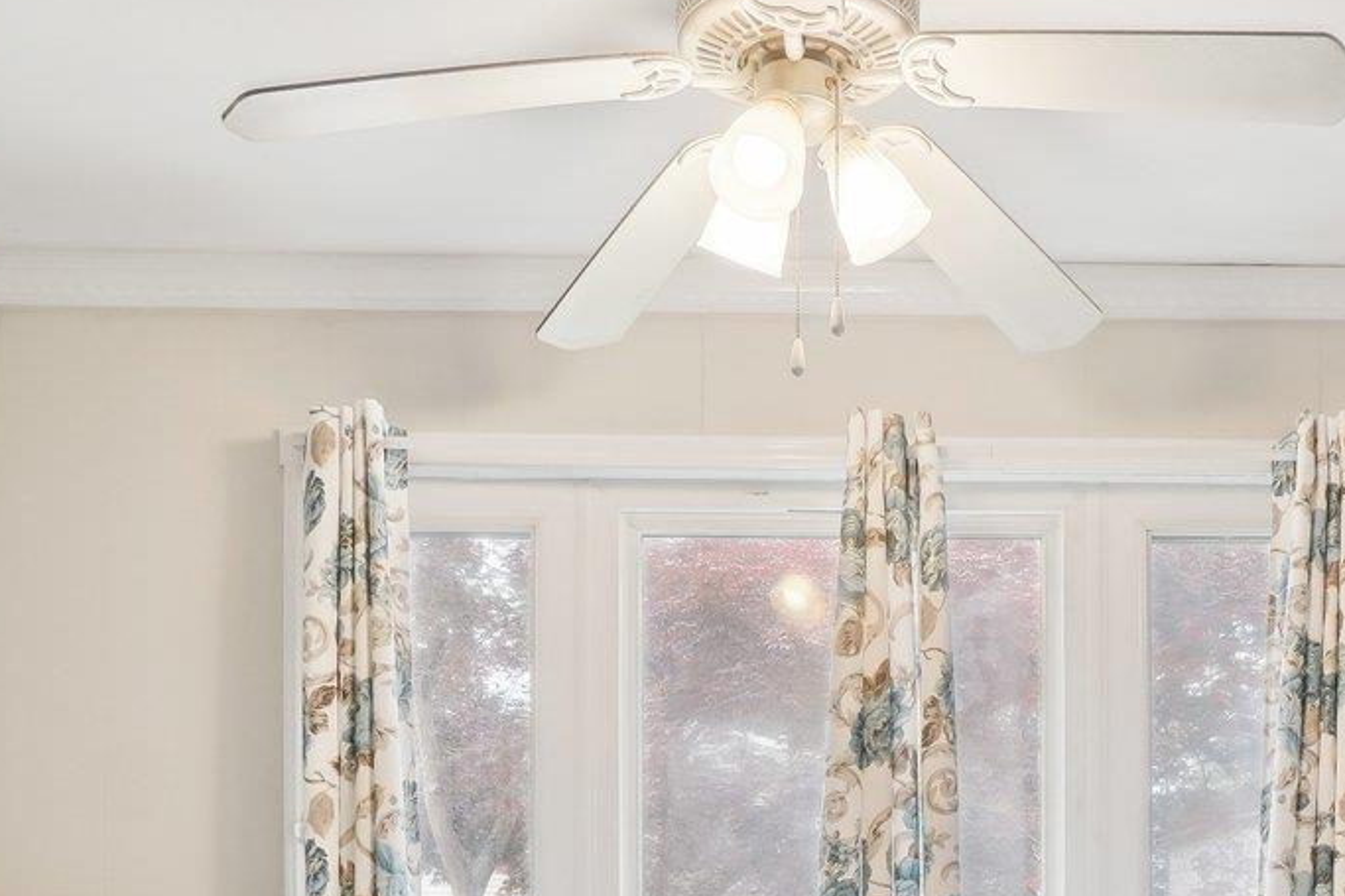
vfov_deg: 26.9
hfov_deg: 42.9
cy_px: 1031
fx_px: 1681
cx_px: 920
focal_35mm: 45
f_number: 8
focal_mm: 10
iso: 400
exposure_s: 1/30
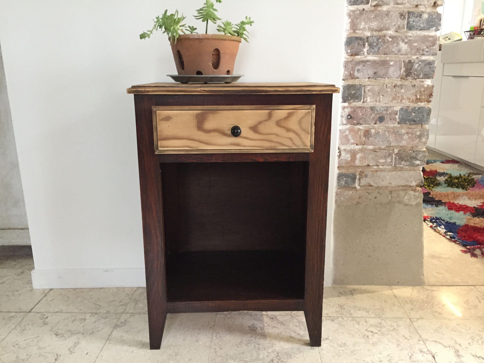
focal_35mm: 29
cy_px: 182
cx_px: 242
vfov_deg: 48.2
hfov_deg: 61.7
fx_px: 405
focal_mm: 4.15
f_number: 2.2
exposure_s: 1/17
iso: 320
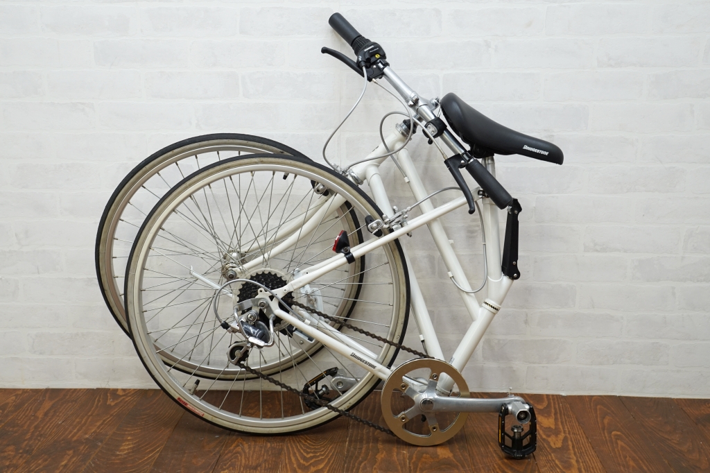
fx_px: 710
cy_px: 236
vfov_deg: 36.8
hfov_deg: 53.1
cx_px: 355
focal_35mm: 36
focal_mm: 24
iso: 200
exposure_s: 1/40
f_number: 5
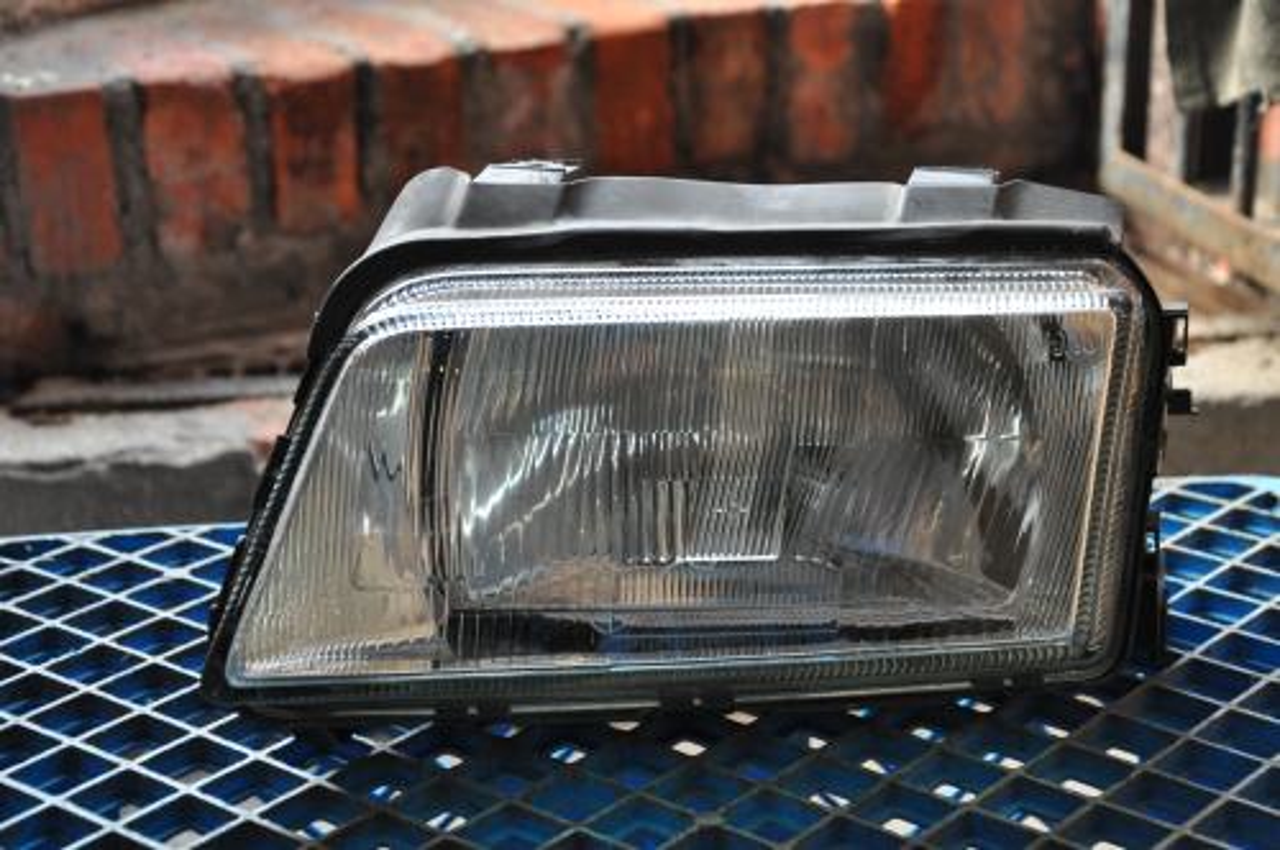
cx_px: 640
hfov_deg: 28.1
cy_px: 425
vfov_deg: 18.9
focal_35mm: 72
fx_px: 2557
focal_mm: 48
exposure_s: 1/30
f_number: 4.8
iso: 800
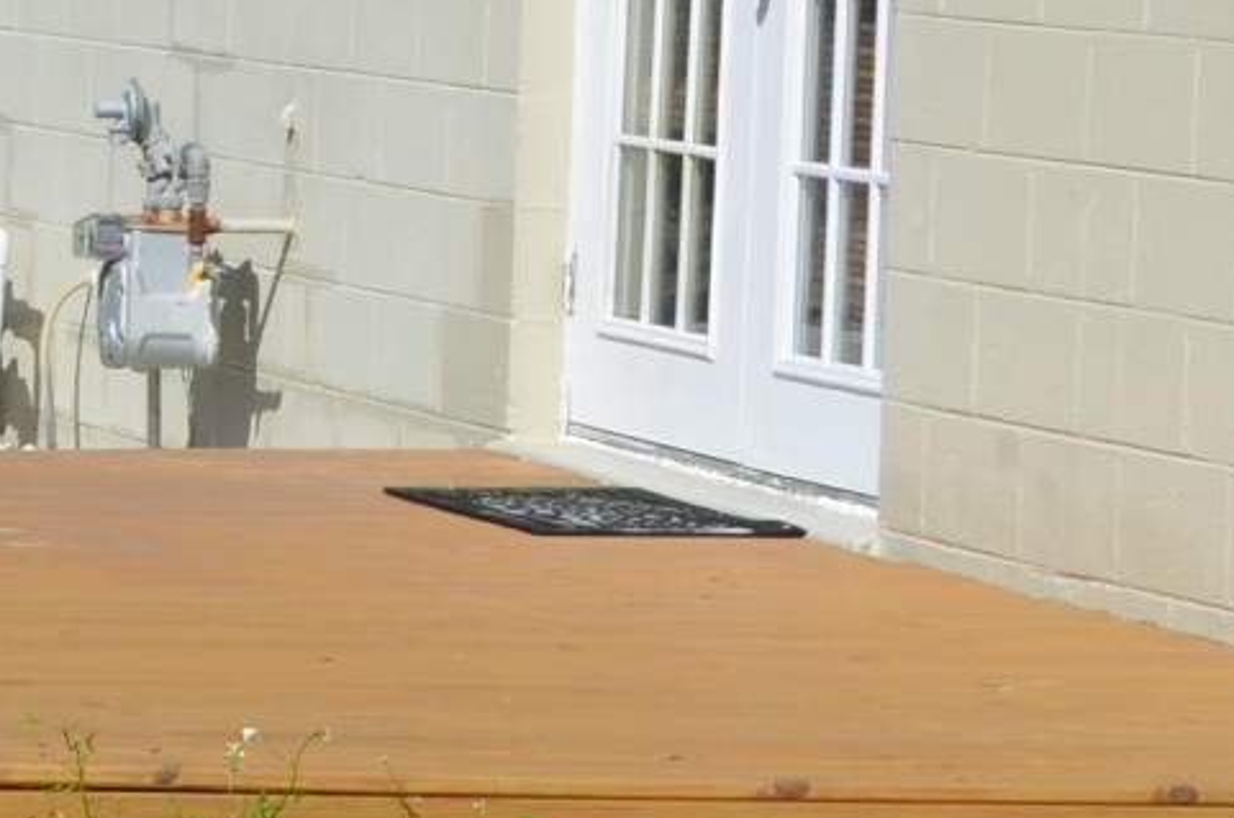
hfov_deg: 8.3
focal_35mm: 243
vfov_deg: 5.6
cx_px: -711
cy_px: -247
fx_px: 8316
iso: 100
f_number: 9
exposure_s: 1/320
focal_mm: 26
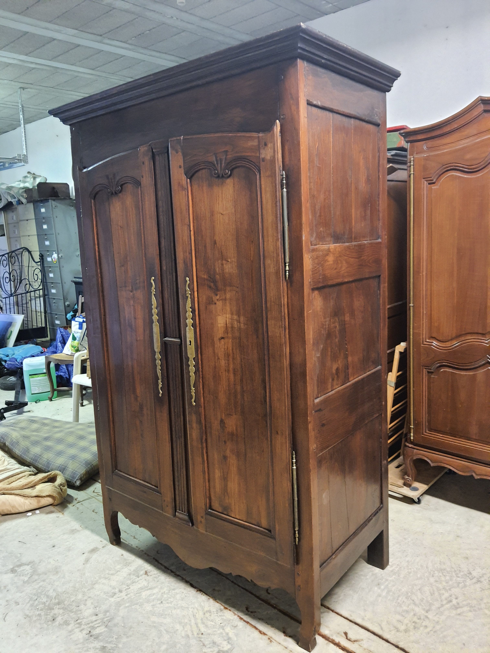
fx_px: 491
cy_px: 326
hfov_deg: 53.1
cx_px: 245
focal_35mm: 26
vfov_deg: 67.3
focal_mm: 4.32
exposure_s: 1/33
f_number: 1.7
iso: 400
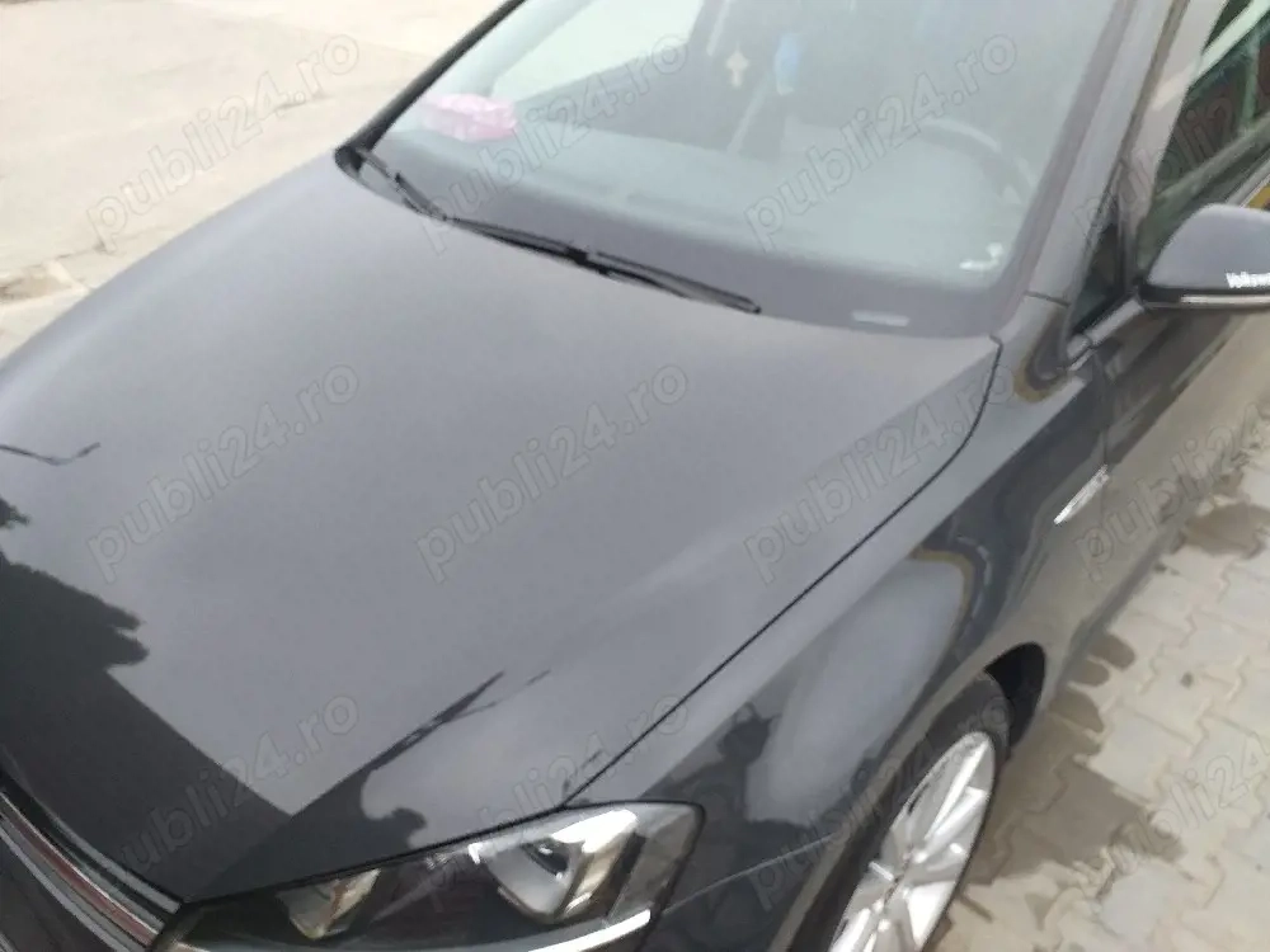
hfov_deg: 67.3
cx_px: 635
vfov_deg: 53.1
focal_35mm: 26
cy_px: 476
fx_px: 954
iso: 40
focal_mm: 3.6
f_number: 1.9
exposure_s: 1/185
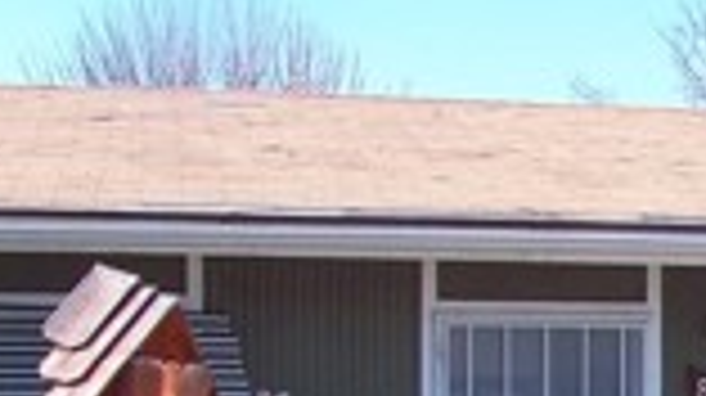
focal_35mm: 147
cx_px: 863
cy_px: 495
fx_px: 2750
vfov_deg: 8.1
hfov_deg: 14.2
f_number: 3.6
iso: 64
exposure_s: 1/320
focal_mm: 5.85
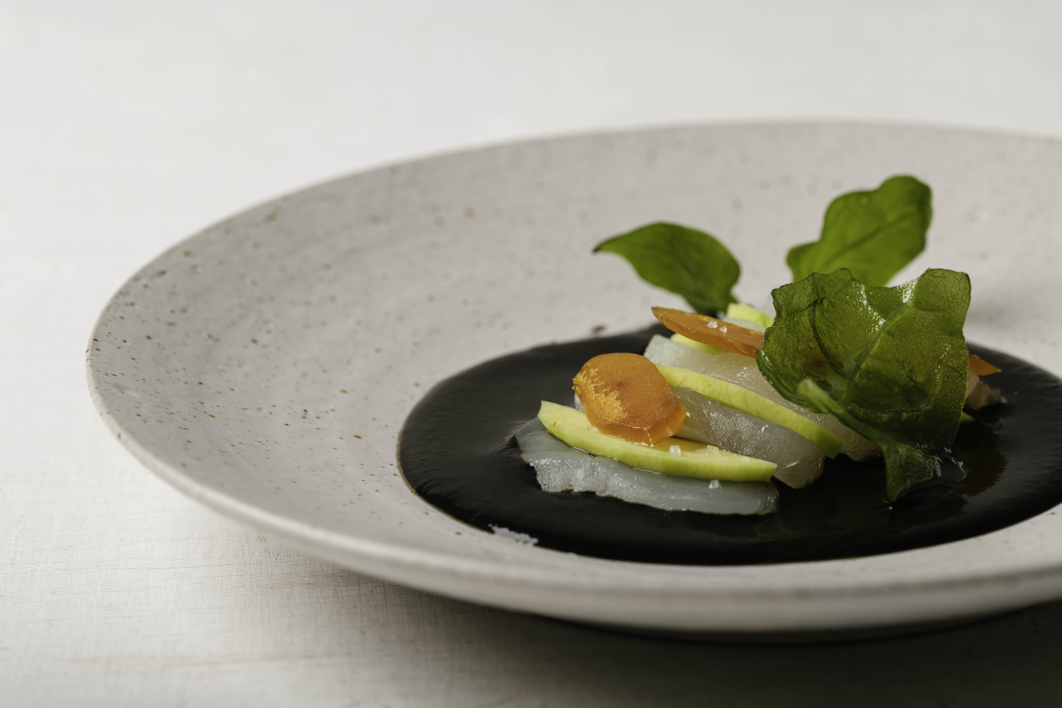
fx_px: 3097
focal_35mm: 105
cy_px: 354
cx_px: 531
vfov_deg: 13.0
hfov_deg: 19.5
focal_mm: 105
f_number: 9
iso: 100
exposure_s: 1/200
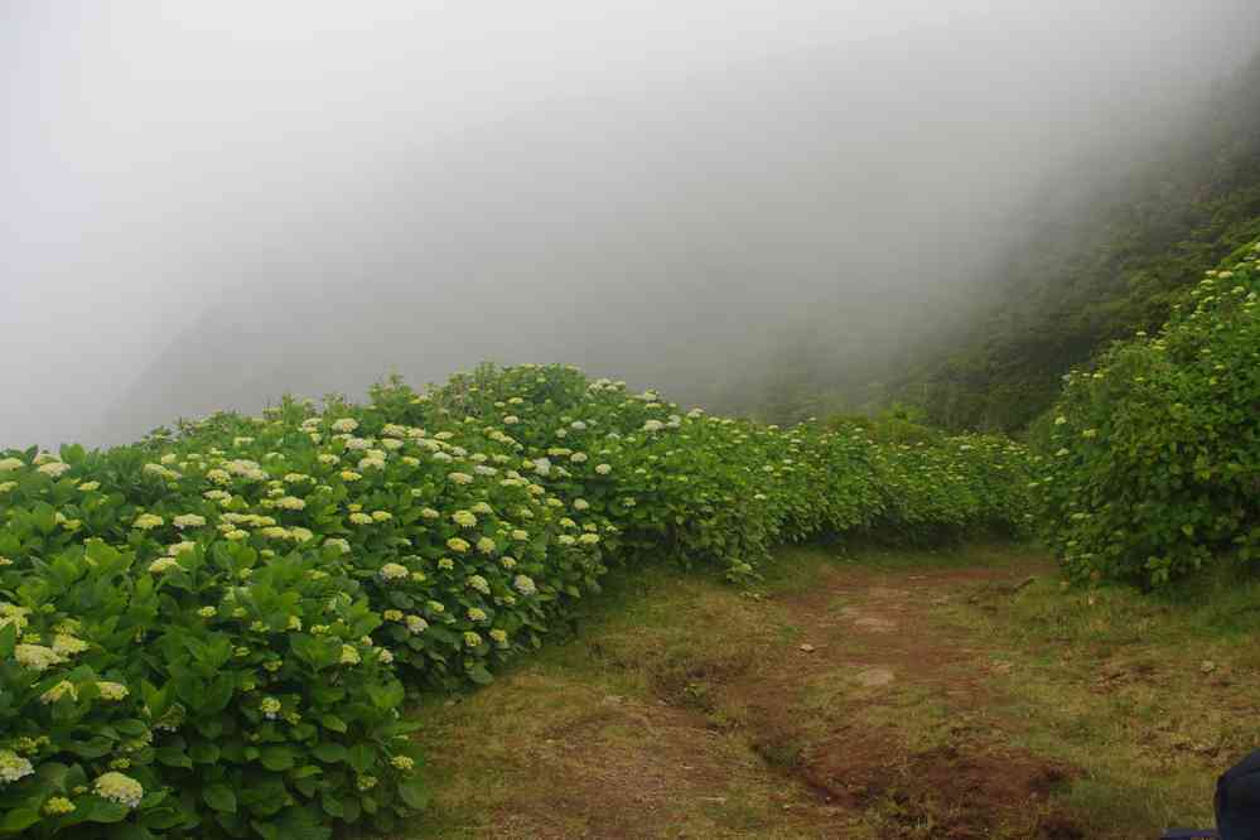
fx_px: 1207
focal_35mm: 34
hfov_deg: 55.1
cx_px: 630
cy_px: 420
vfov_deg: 38.4
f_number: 10
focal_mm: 23
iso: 200
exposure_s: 1/50
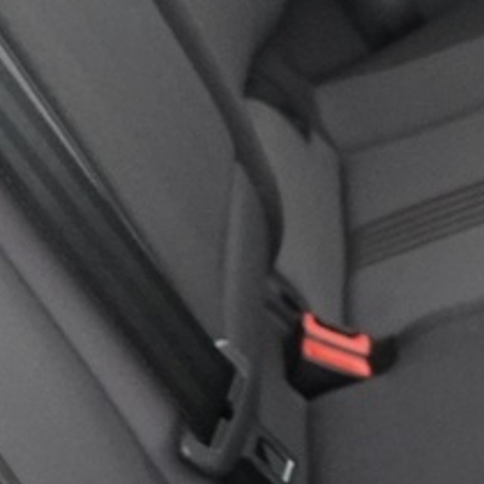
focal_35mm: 157
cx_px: 622
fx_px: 2484
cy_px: 399
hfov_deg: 10.9
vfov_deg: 11.1
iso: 800
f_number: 1.8
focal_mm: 9.4
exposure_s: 1/13
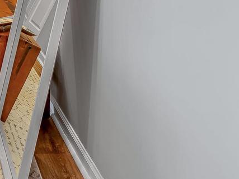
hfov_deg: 30.4
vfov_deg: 21.7
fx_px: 373
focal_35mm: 54
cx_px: -45
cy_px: -102
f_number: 9
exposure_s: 1.6
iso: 100
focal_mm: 8
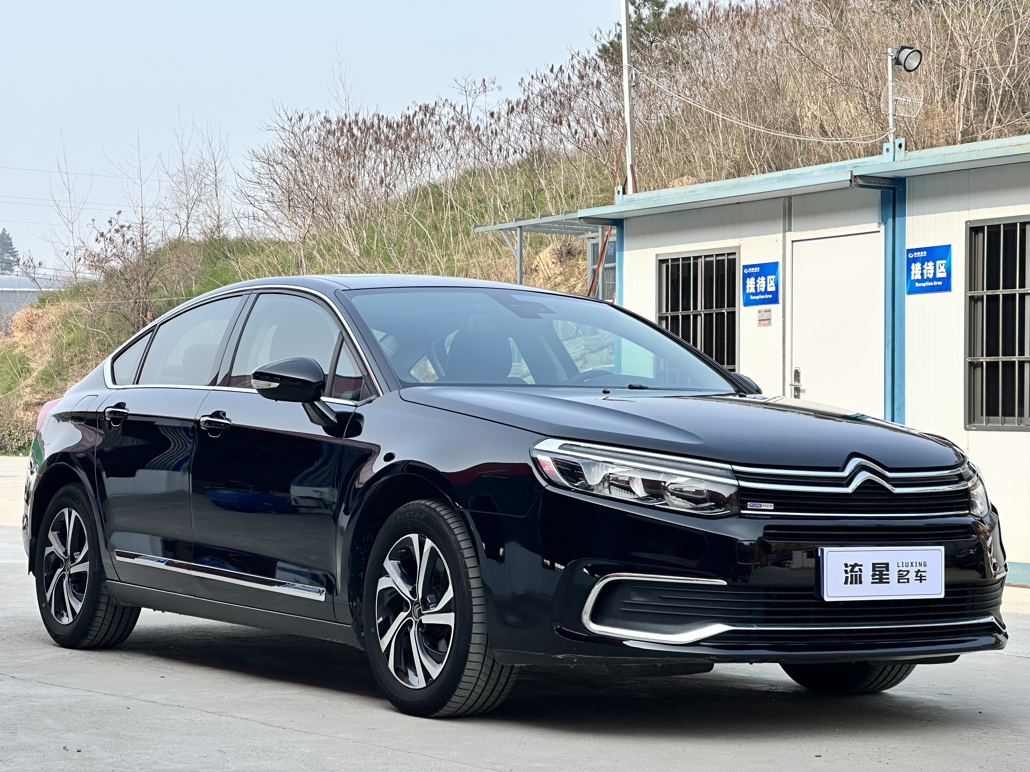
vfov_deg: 19.1
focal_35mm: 77
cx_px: 515
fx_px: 2291
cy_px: 386
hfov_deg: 25.3
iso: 32
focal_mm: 9
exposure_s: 1/401
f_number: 2.8
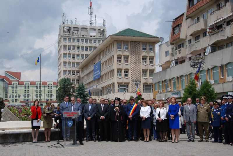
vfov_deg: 28.2
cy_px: 78
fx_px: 311
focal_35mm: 48
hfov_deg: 41.1
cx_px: 116
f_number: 8
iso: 100
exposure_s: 1/250
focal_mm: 32
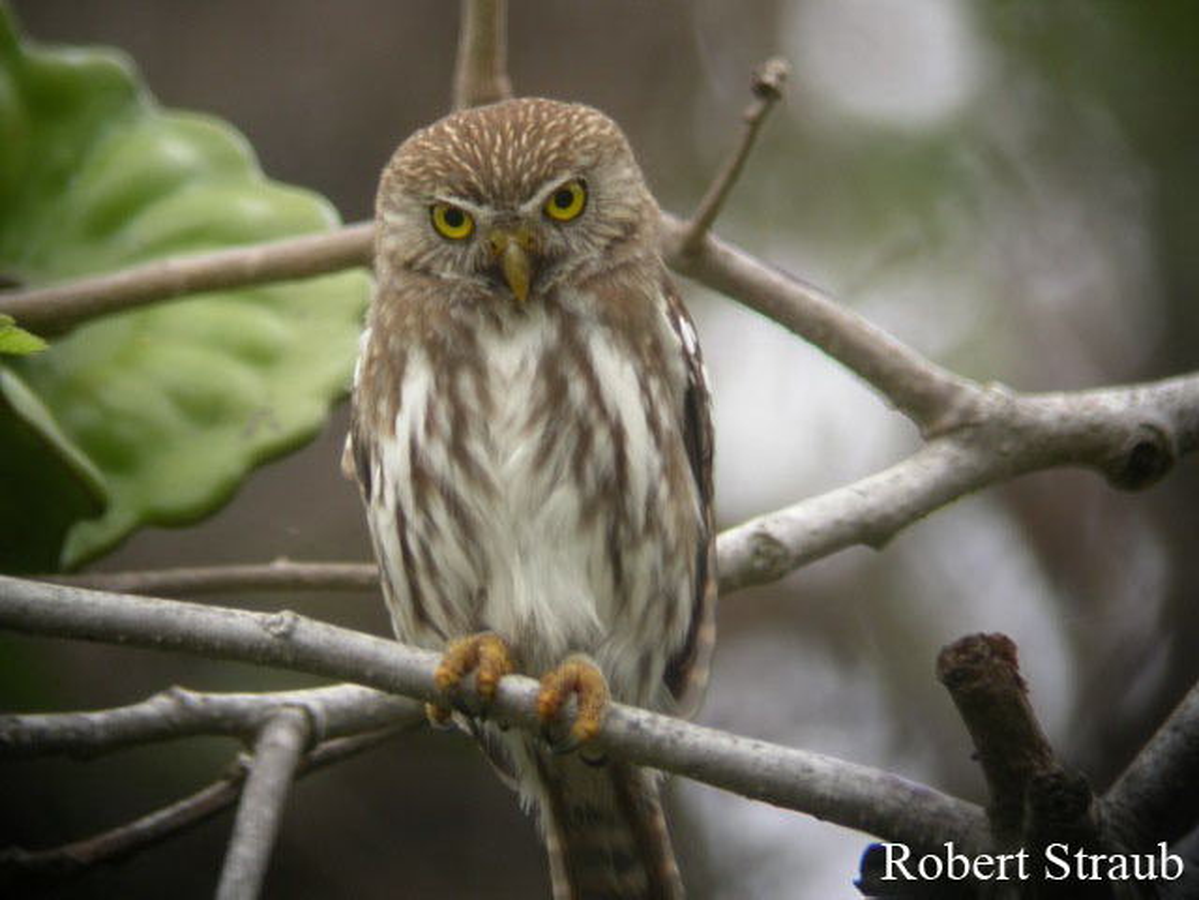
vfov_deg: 15.6
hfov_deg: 20.7
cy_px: 450
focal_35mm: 95
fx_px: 3291
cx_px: 600
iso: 100
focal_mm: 19.7
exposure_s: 1/69.5
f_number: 3.8
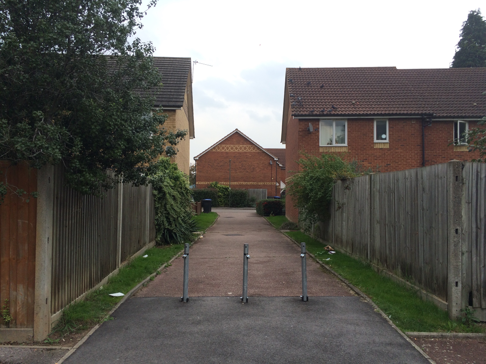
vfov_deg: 48.2
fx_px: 407
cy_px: 182
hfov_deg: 61.7
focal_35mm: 29
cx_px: 243
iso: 32
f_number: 2.2
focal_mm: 4.15
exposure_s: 1/586
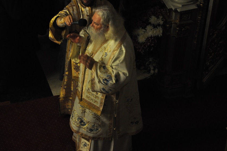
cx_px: 67
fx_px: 844
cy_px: 77
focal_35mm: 134
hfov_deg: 15.3
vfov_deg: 10.2
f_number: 5.3
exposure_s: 1/25
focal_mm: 62
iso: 1600
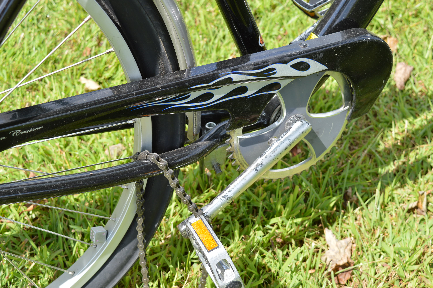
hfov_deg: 36.9
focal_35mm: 54
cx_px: 216
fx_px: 649
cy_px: 144
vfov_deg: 25.0
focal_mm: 36
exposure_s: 1/160
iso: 100
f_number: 6.3
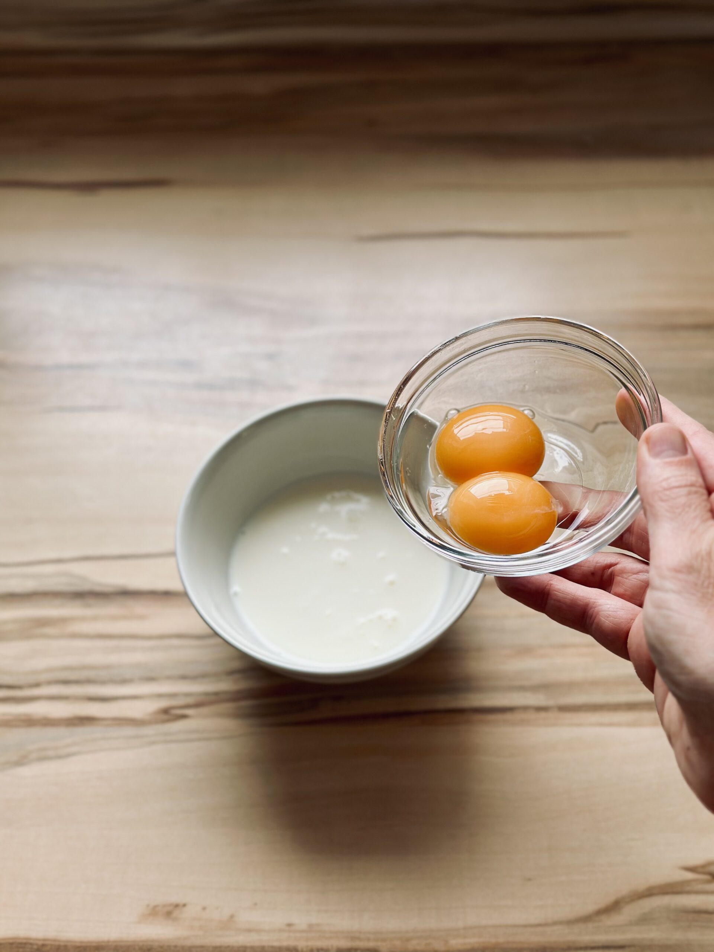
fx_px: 1320
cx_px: 357
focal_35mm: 48
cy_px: 476
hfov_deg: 30.3
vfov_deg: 39.7
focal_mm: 6.86
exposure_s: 1/121
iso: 80
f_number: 1.78
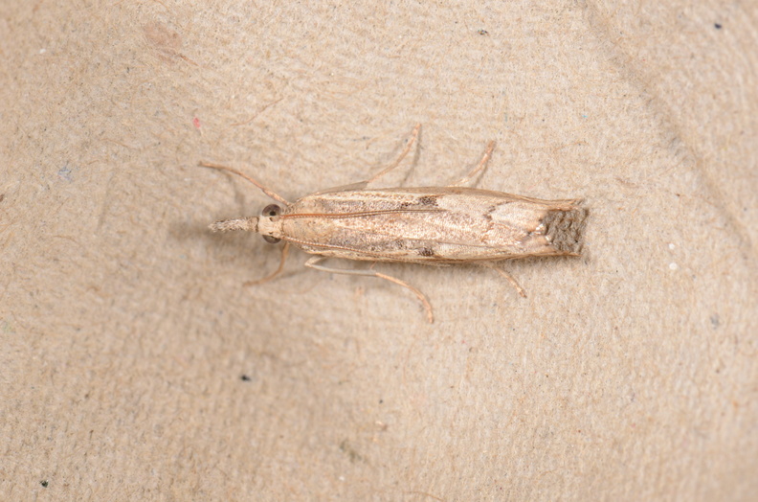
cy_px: 251
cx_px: 379
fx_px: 2678
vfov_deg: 10.7
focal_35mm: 128
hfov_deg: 16.1
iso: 100
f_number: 25
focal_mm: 85
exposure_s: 1/60
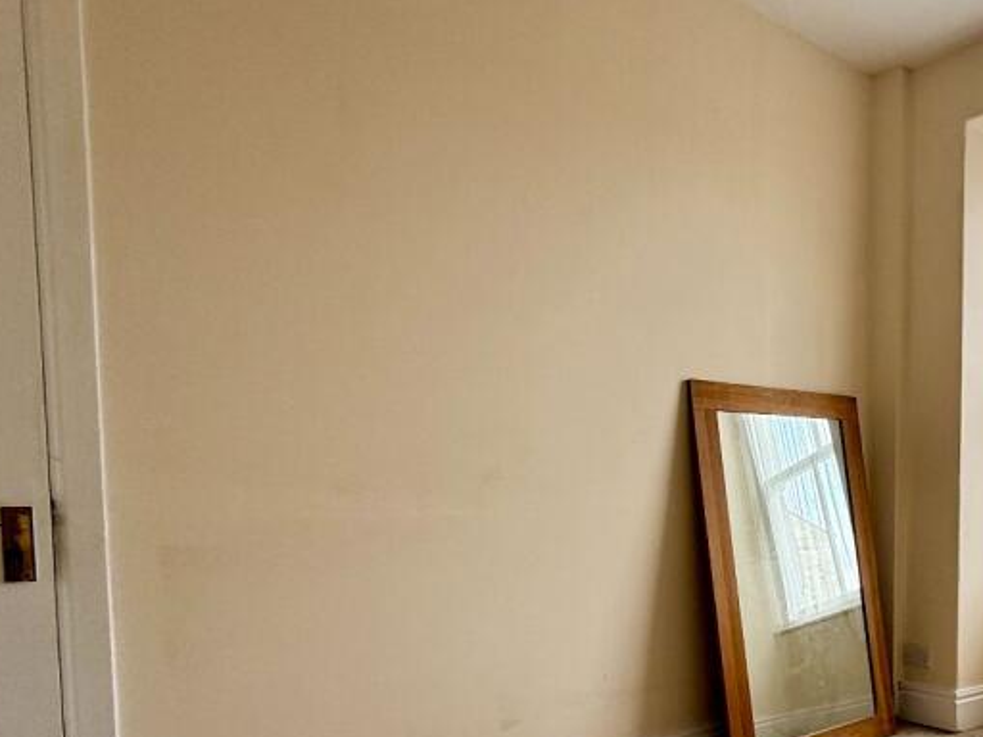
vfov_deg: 47.9
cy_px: 551
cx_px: 862
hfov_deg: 56.0
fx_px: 795
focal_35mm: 28
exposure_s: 1/224
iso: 64
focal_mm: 2.22
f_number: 2.2
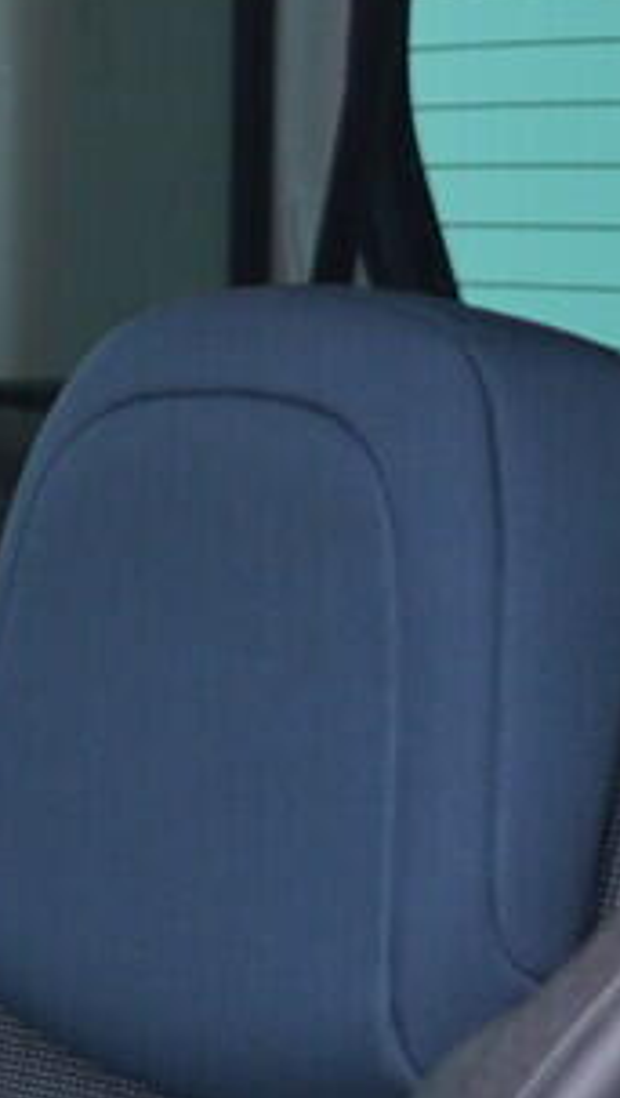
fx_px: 5218
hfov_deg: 6.4
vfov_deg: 11.5
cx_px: -910
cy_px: 1631
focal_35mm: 179
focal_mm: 24
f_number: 2.8
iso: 125
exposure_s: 1/40
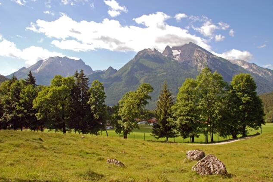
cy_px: 88
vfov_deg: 46.4
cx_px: 138
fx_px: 212
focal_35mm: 28
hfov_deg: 65.5
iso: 125
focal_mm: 18
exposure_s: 1/125
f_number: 6.3
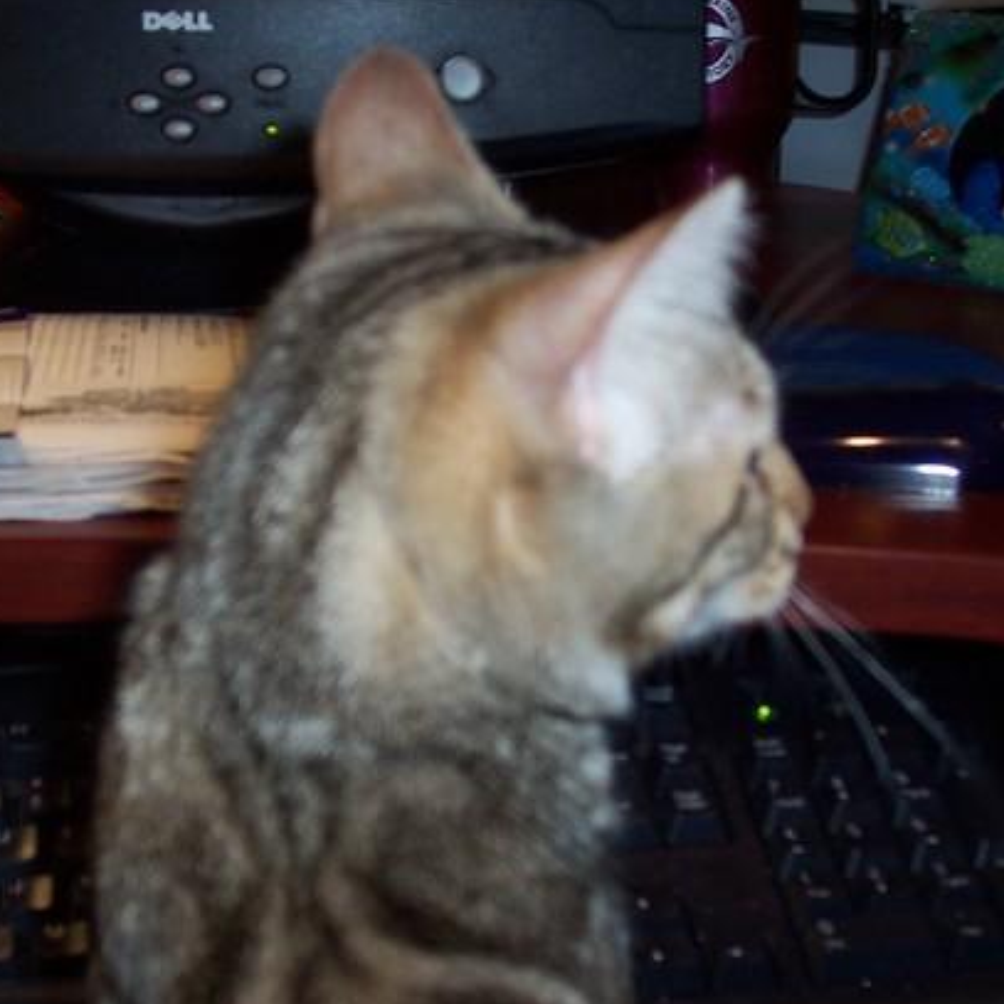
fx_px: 2100
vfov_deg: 26.9
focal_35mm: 64
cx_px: 535
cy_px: 582
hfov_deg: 26.9
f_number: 3
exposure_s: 1/60
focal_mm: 7
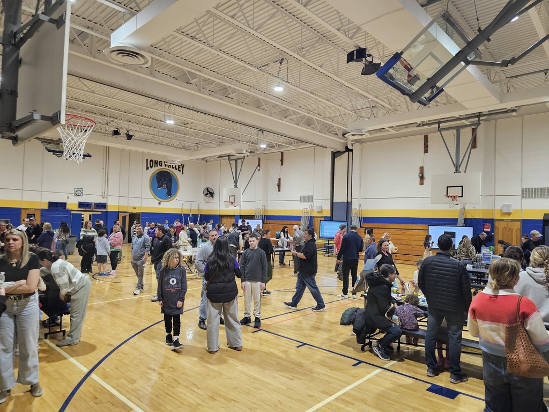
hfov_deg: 73.9
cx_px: 274
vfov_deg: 58.9
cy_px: 206
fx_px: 365
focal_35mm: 23
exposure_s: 1/120
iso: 200
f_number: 1.7
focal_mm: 6.3
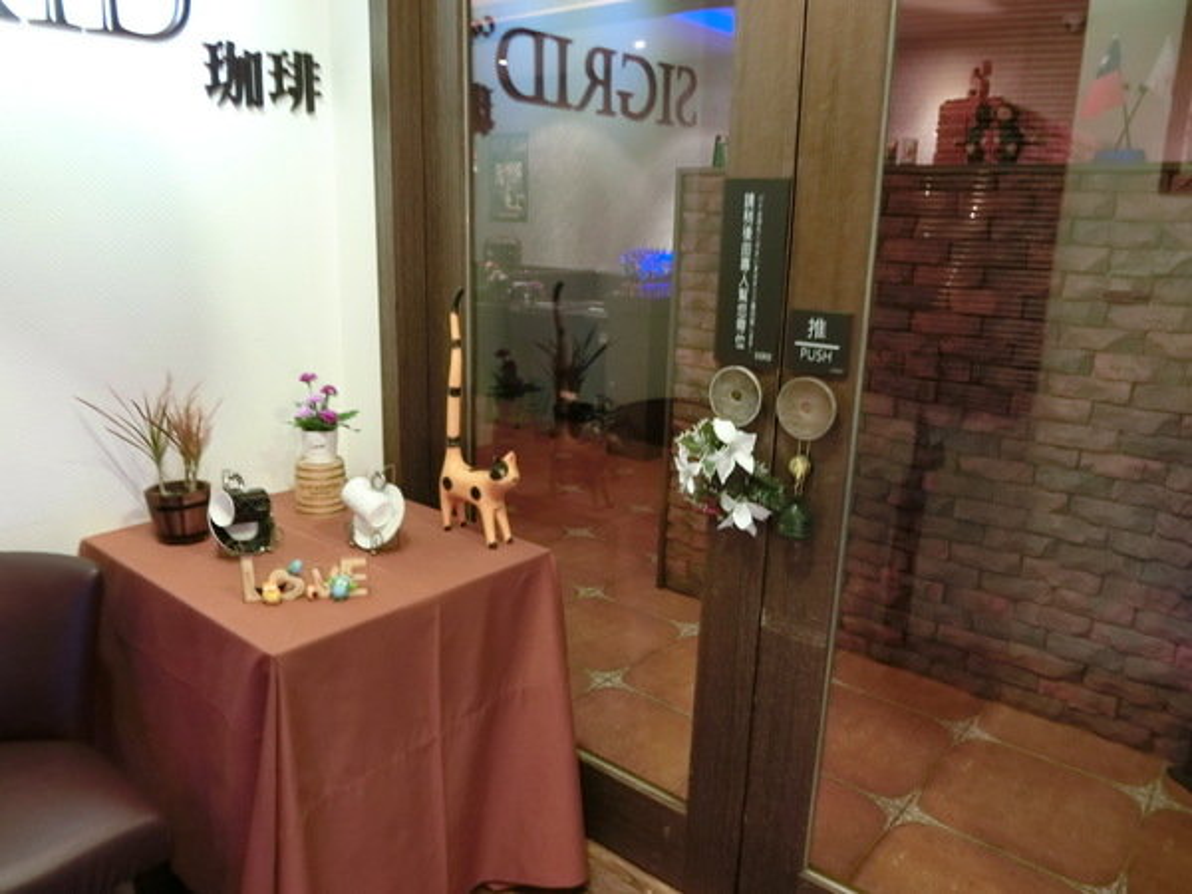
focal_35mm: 25
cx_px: 596
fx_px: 861
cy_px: 447
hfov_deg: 69.4
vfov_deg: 54.9
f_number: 2.8
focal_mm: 5.4
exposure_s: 1/8
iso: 320
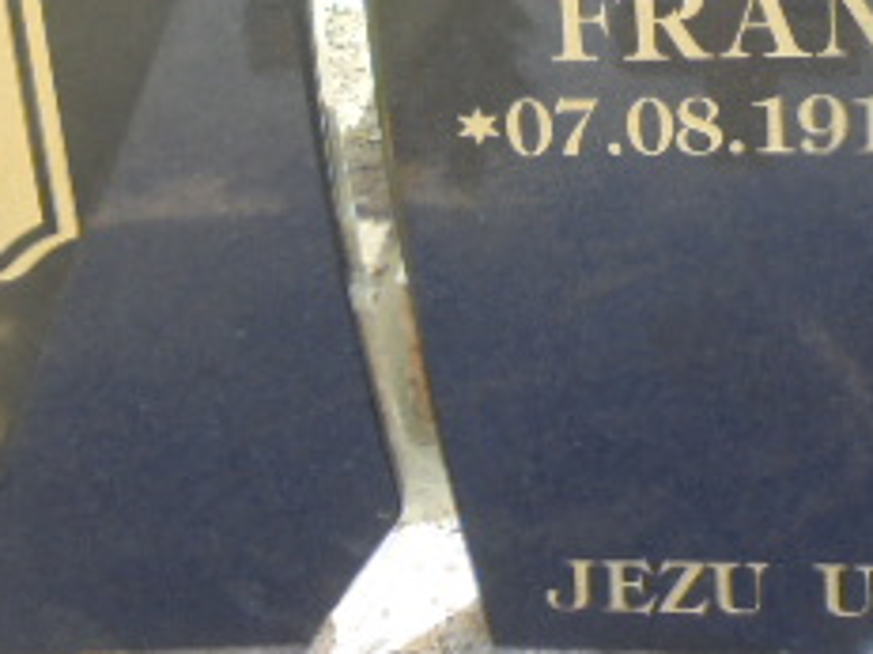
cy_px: -159
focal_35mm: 72
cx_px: 552
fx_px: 1815
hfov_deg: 26.9
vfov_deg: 19.1
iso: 100
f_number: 3.5
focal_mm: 4.6
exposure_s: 1/100
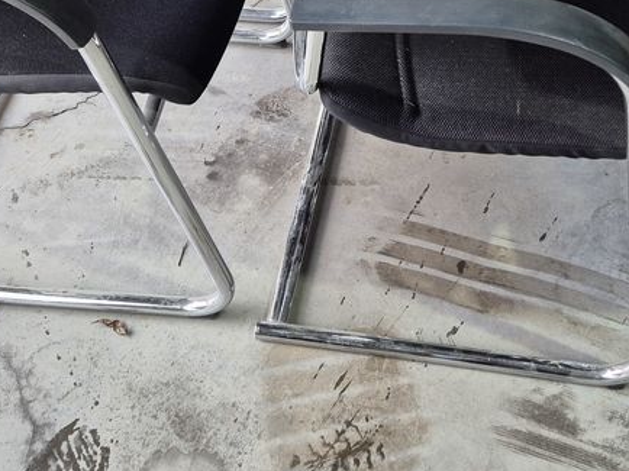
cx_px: 381
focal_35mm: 53
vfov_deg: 26.3
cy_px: 23
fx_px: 963
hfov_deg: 36.0
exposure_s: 1/100
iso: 200
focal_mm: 5.4
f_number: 1.8
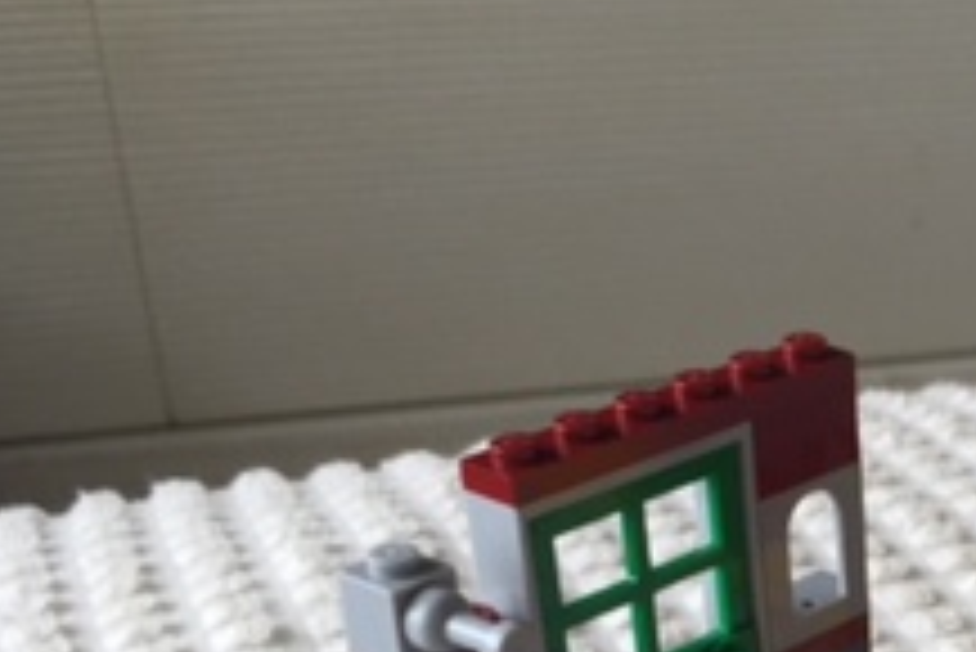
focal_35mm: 89
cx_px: 1331
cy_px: 809
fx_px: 2414
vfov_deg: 14.8
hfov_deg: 20.5
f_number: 2.2
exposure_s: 1/120
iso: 50
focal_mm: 4.15
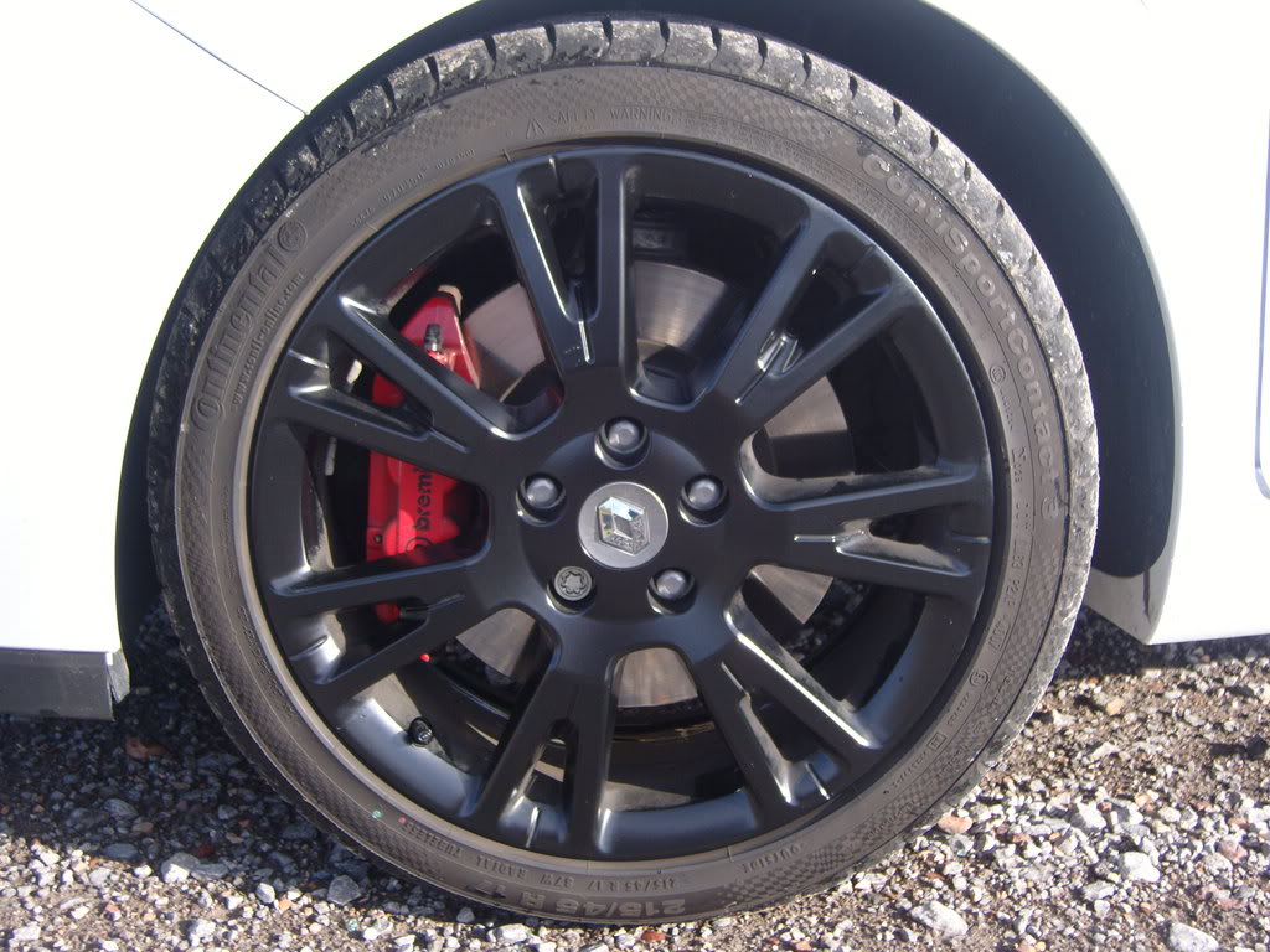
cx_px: 635
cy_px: 476
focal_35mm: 53
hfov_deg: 36.2
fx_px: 1944
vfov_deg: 27.5
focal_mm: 11
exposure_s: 1/350
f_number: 3.5
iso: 80
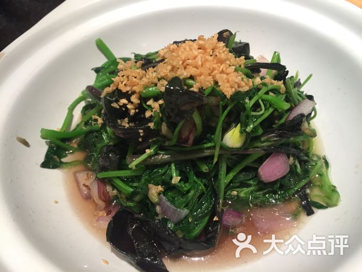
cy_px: 136
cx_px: 181
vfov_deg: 48.2
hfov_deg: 61.7
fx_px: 303
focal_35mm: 29
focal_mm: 4.15
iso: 125
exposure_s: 1/33
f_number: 2.2
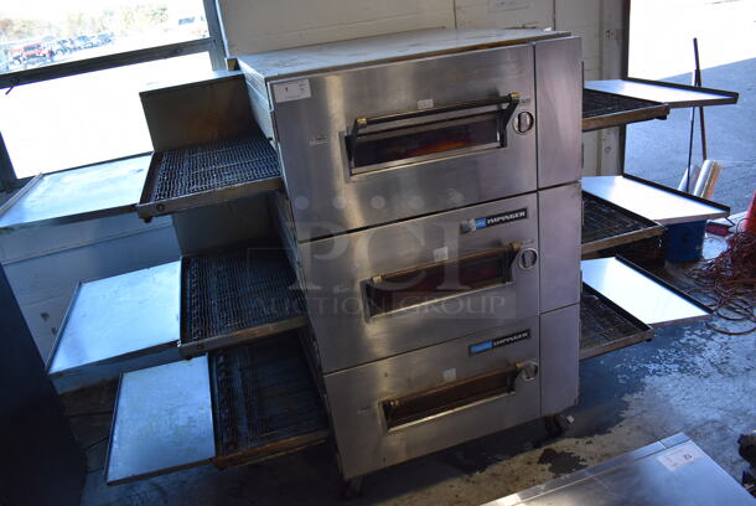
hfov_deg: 67.3
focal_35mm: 27
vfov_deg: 48.0
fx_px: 568
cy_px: 253
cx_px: 378
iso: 720
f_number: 3.5
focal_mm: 18
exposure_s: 1/250
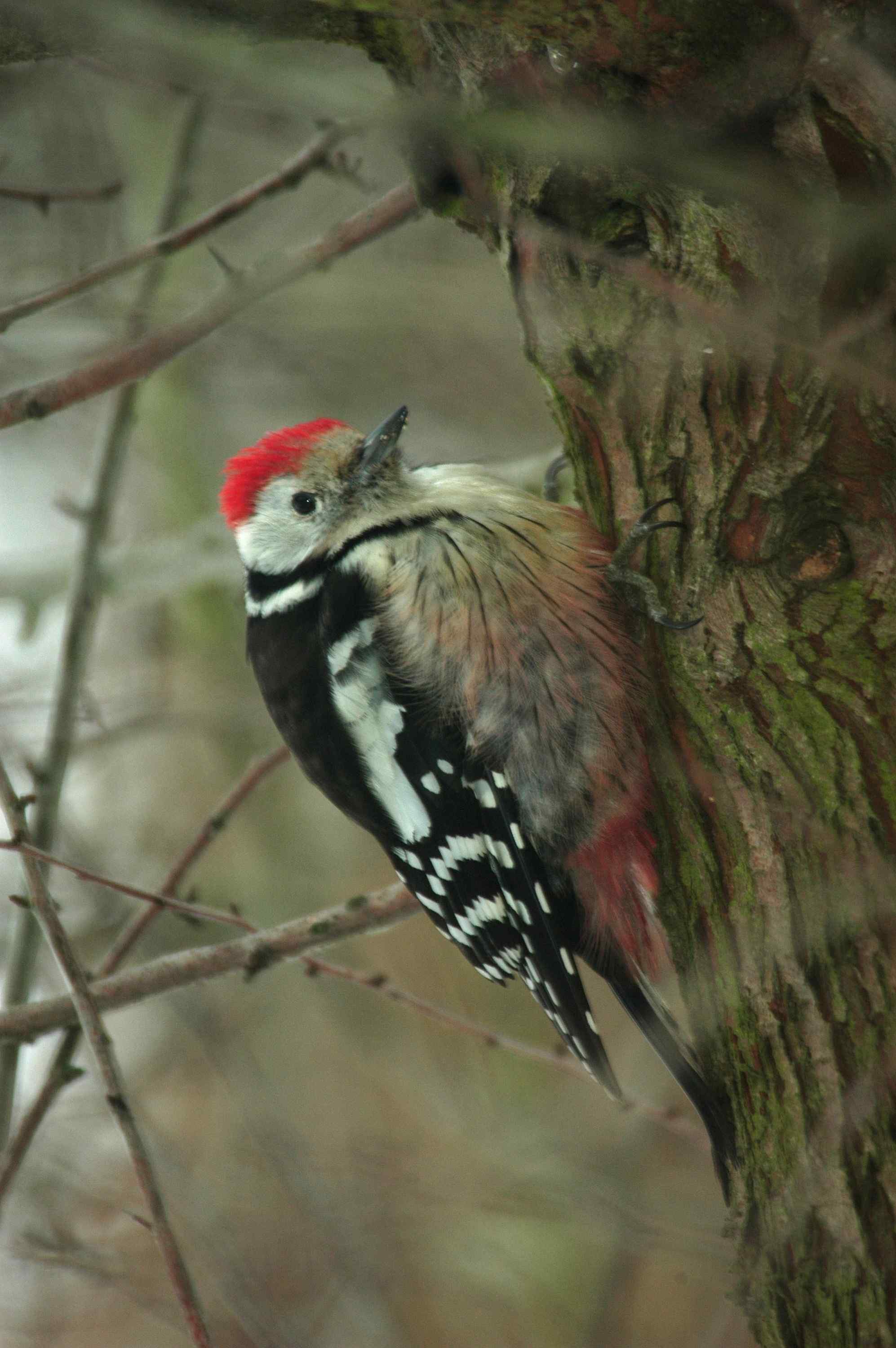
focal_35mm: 510
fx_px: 19078
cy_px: 674
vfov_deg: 4.0
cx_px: 448
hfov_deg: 2.7
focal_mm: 340
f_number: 5.6
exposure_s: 1/60
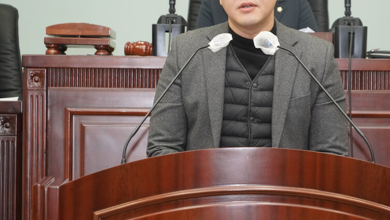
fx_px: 1883
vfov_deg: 6.7
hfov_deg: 11.8
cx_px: 249
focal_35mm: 182
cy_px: 79
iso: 3200
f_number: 6.3
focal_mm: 136
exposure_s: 1/100
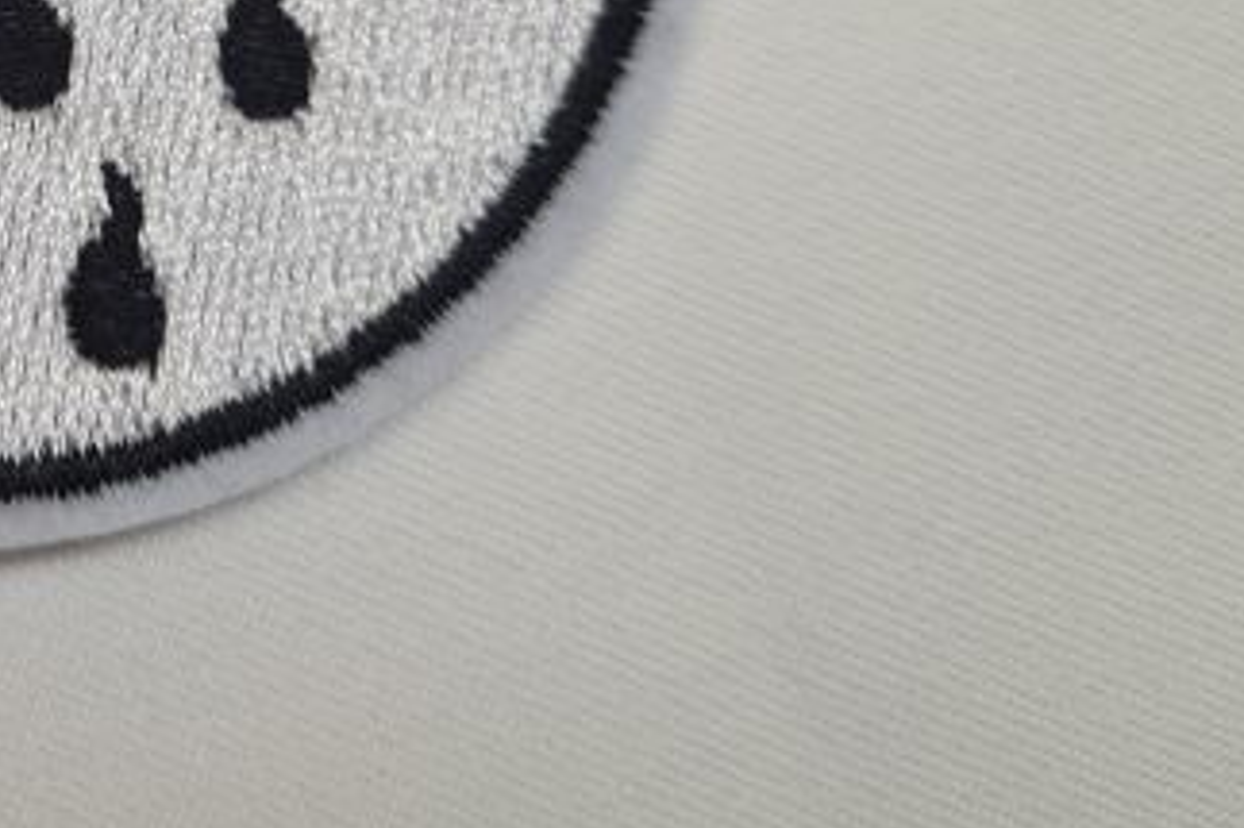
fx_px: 2314
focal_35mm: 67
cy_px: -158
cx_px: -189
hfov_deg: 27.1
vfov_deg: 19.2
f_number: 1.8
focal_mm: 5.4
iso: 50
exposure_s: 1/182
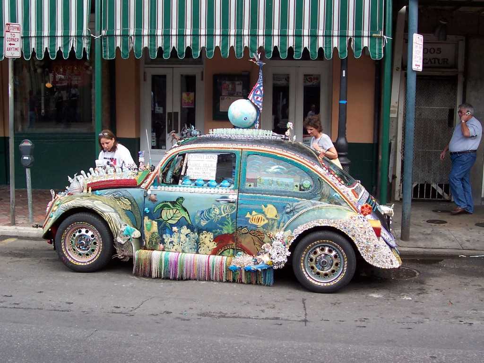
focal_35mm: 46
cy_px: 182
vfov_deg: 31.5
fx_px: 643
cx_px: 242
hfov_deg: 41.2
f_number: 3
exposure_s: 1/250
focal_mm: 7
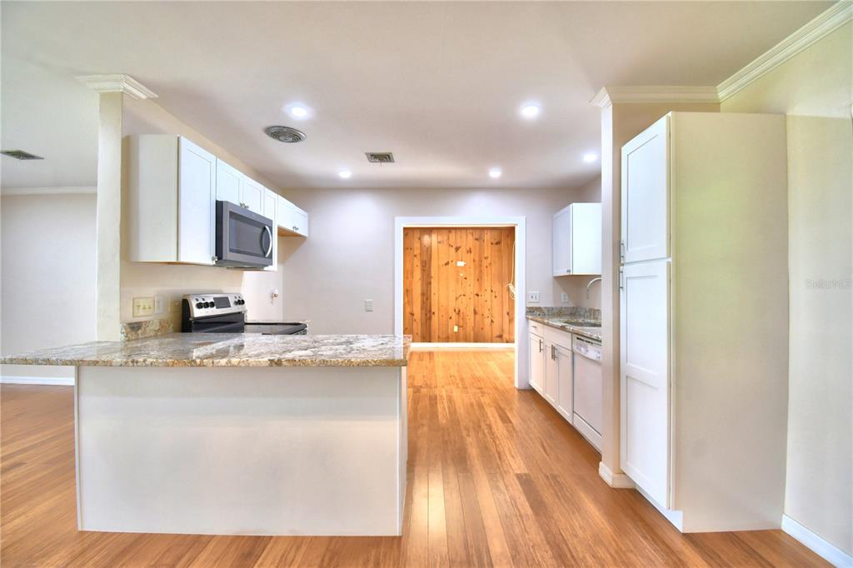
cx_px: 426
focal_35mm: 15
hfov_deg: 100.4
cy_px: 284
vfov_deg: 77.3
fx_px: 355
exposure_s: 1/80
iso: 400
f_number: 4.5
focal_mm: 10
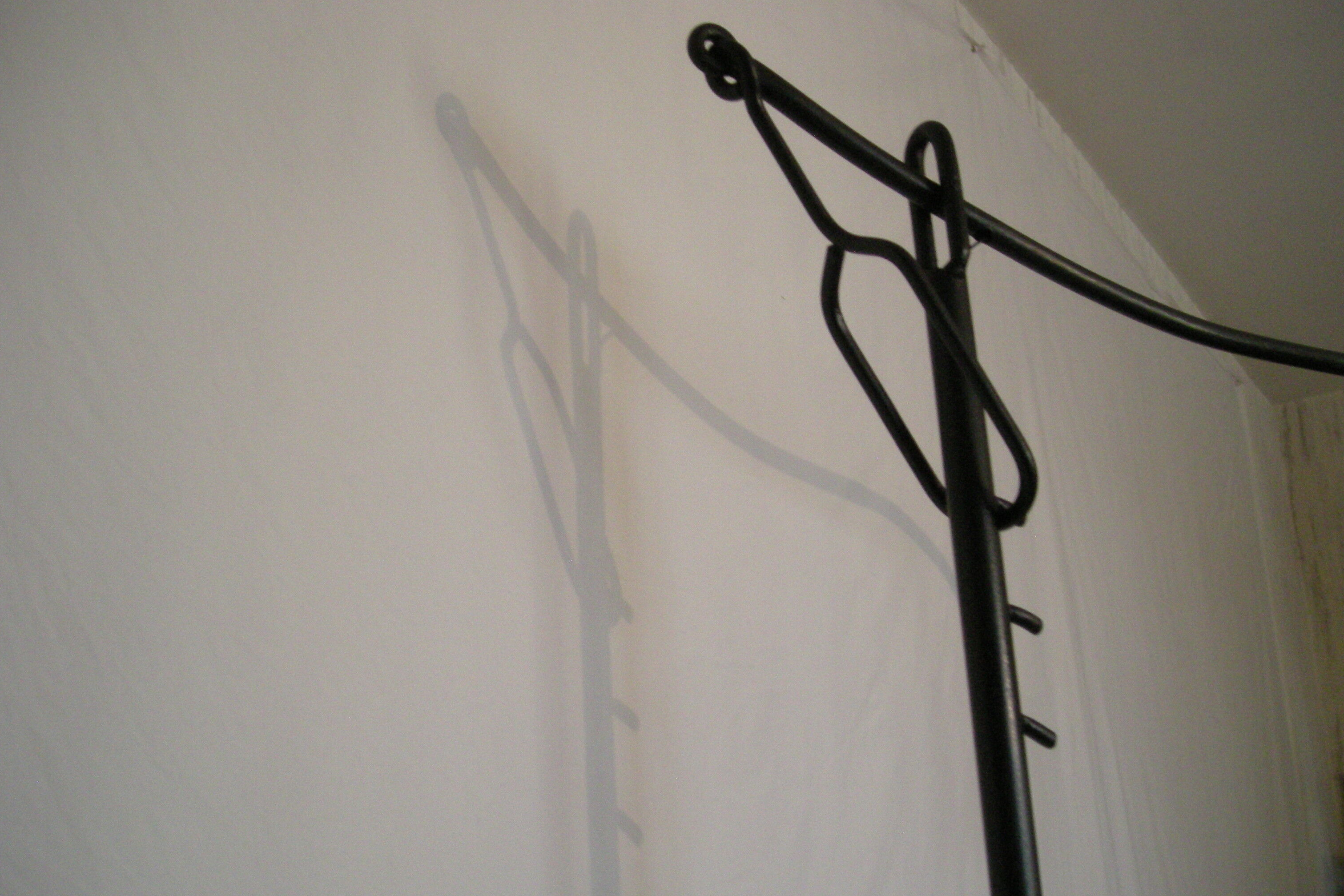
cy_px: 454
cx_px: 672
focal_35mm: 37
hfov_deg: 51.9
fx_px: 1381
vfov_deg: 35.9
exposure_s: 1/55.2
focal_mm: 5.7
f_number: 2.8
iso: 365
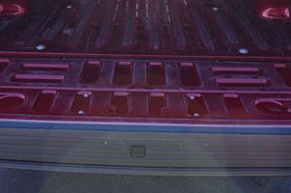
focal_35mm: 51
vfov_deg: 25.6
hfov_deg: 38.8
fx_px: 412
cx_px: 126
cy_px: 18
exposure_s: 1/80
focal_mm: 16
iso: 100
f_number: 5.6
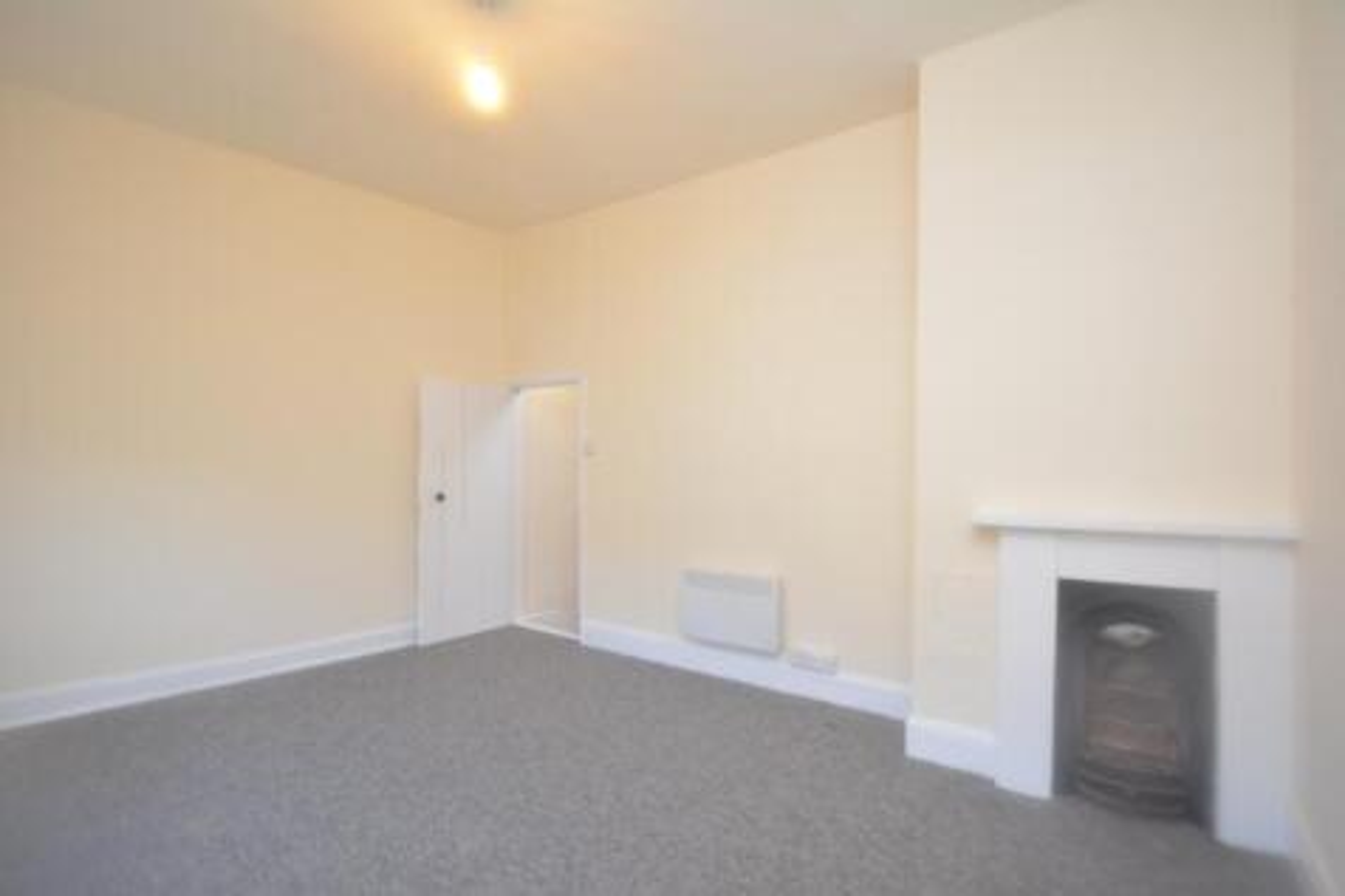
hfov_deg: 95.0
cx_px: 672
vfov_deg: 72.0
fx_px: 616
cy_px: 448
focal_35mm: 16
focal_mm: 11
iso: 640
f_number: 4
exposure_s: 1/60
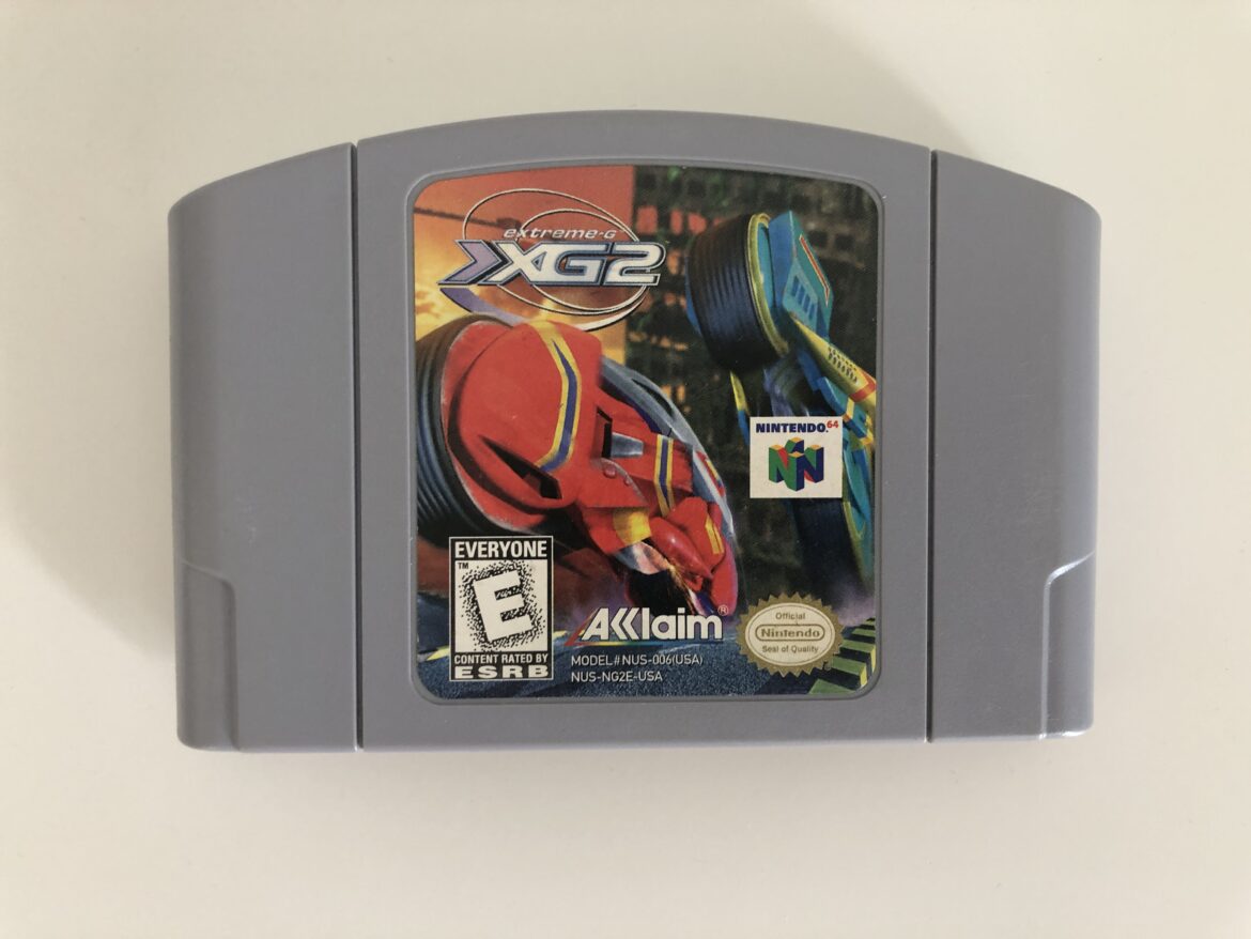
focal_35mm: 28
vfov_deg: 49.8
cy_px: 470
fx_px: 1012
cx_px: 626
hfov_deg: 63.4
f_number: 1.8
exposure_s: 1/17
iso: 50
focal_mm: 3.99
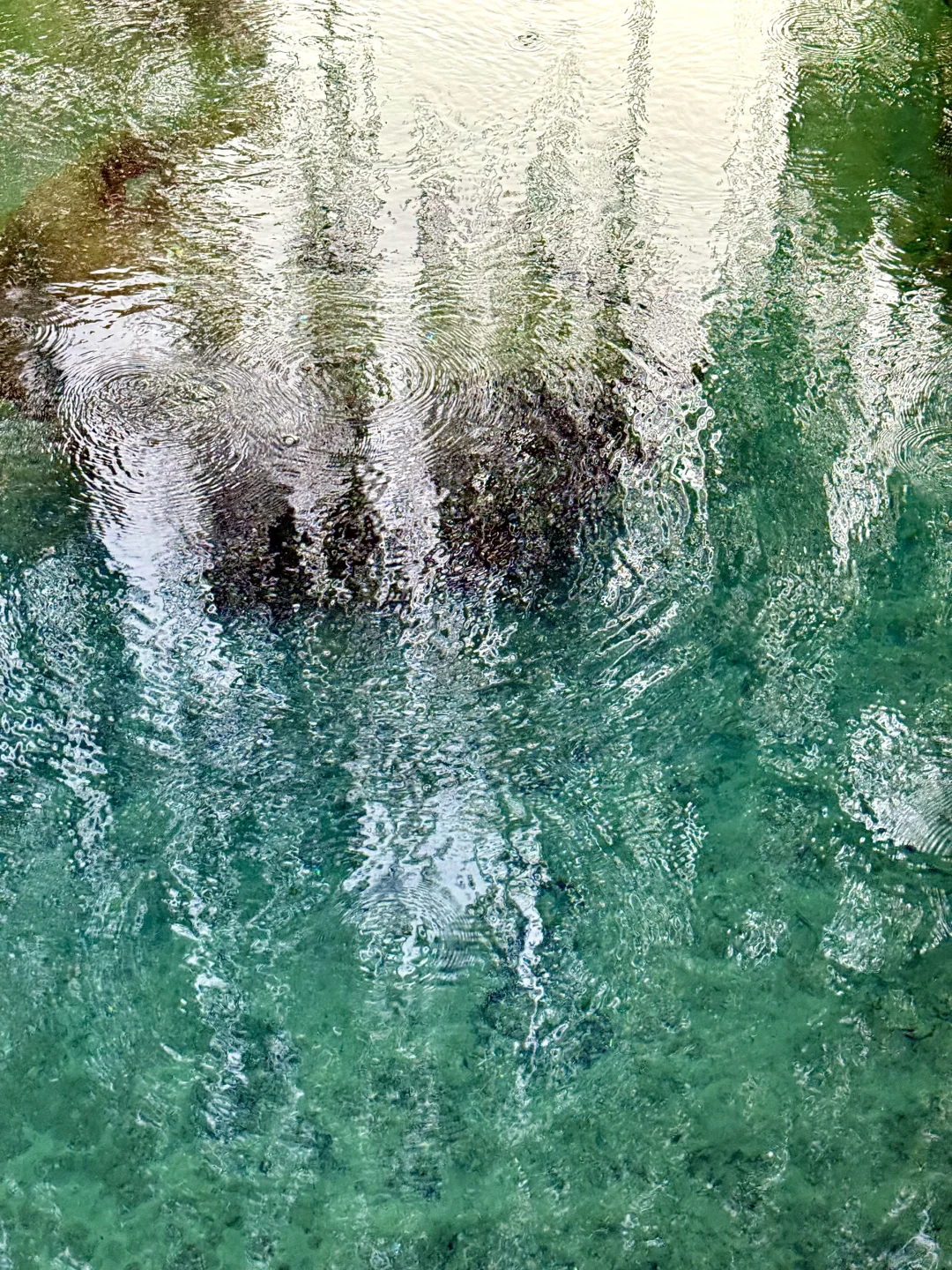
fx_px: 1760
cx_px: 476
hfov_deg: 30.3
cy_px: 635
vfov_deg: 39.7
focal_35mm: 48
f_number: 1.78
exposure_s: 1/119
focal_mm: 6.76
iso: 160
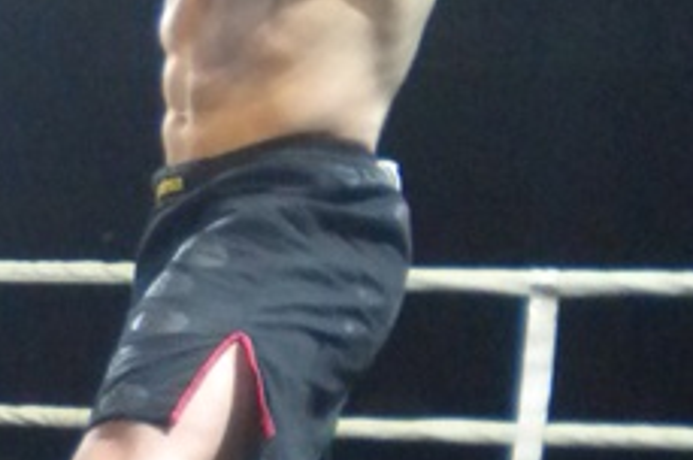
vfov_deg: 8.4
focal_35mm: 163
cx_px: -275
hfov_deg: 12.2
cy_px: 427
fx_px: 3133
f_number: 3.1
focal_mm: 6.3
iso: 400
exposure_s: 1/172
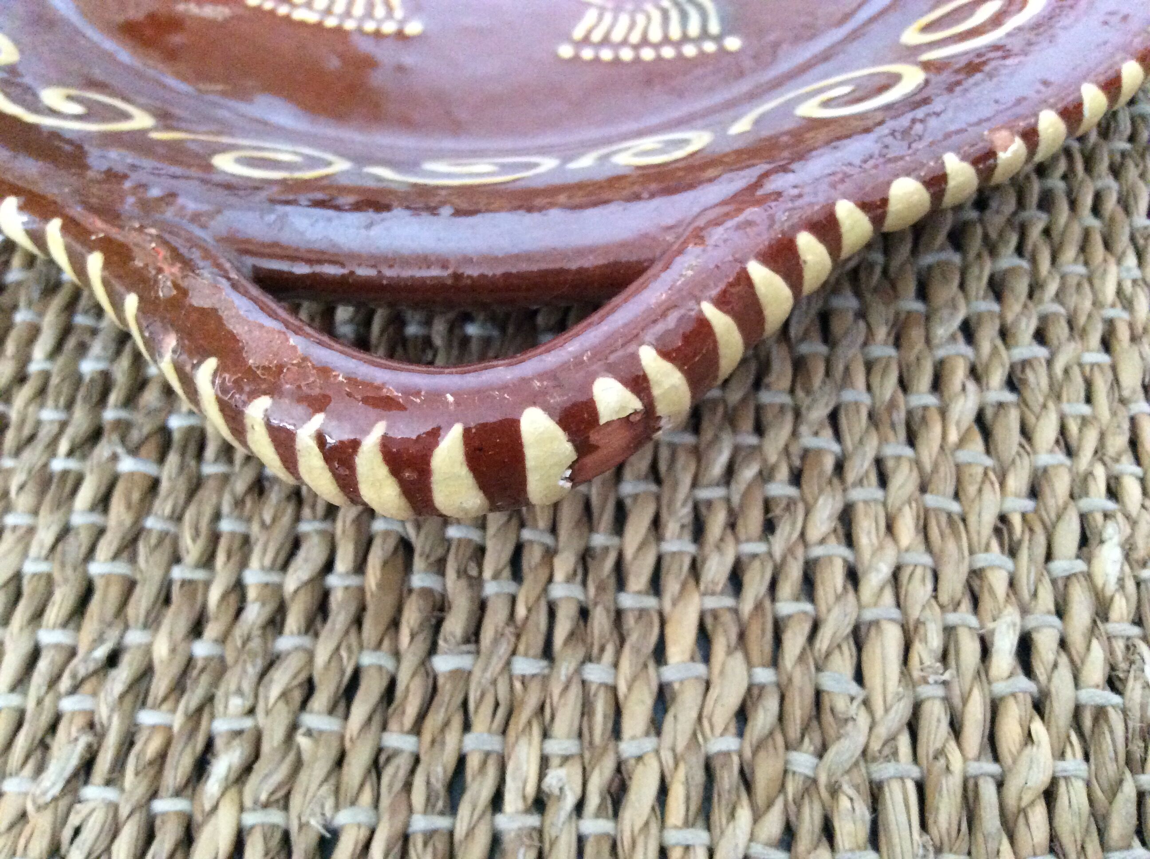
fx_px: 1062
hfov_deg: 56.9
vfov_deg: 44.1
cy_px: 430
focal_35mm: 32
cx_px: 575
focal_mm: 3.3
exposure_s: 1/15
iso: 400
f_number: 2.4
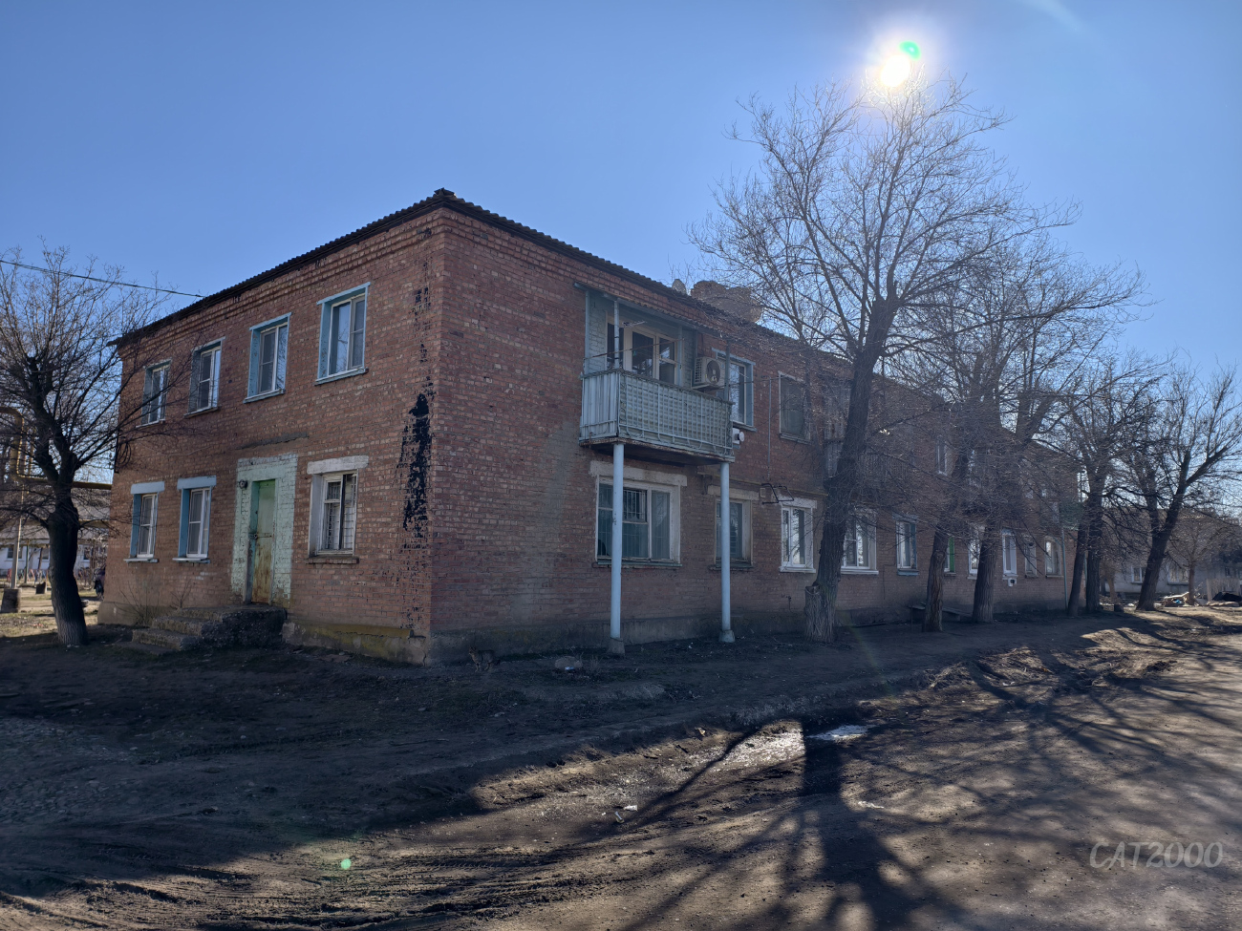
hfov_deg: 73.9
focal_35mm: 23
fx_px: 825
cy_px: 466
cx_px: 621
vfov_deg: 58.9
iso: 72
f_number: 1.57
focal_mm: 6.54
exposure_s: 1/3534
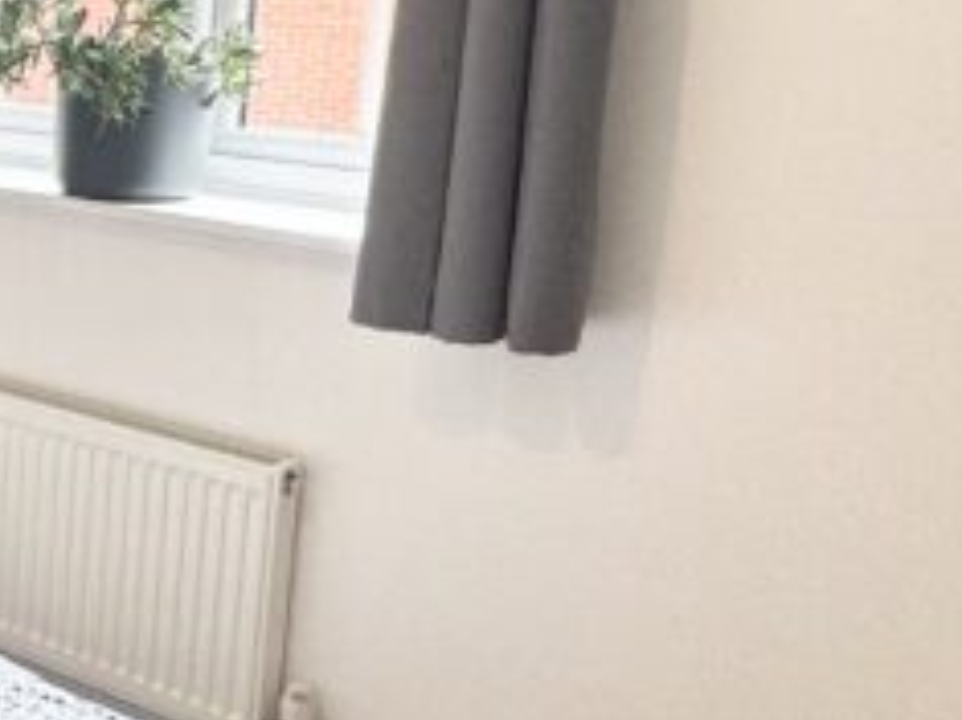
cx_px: -479
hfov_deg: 24.6
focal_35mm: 61
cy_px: 286
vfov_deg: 24.0
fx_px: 1694
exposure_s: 1/100
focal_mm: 2.22
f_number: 2.2
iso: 100
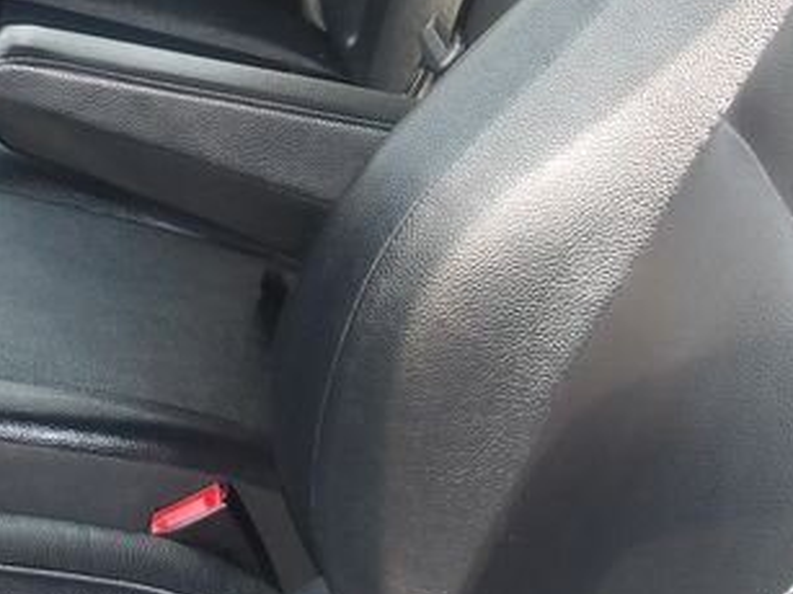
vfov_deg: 15.5
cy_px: -196
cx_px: 34
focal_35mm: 90
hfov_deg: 21.2
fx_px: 2061
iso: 100
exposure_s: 1/99
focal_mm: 4.9
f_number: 3
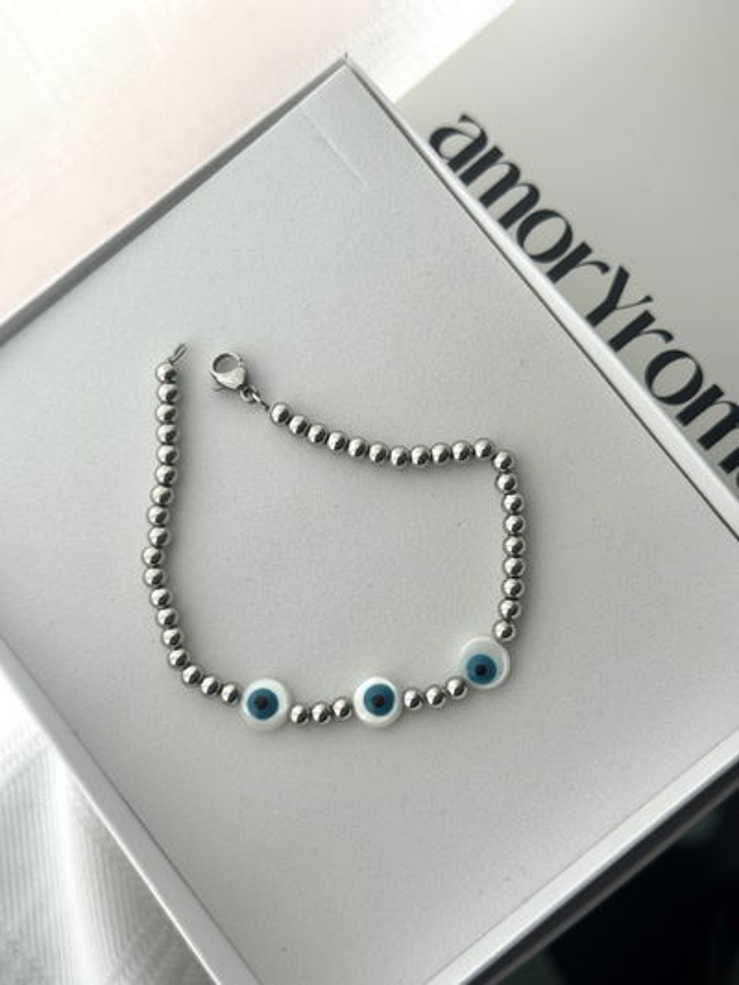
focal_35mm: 48
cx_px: 370
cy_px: 492
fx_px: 1366
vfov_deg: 39.6
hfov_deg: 30.3
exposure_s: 1/100
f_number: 1.78
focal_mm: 6.76
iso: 80
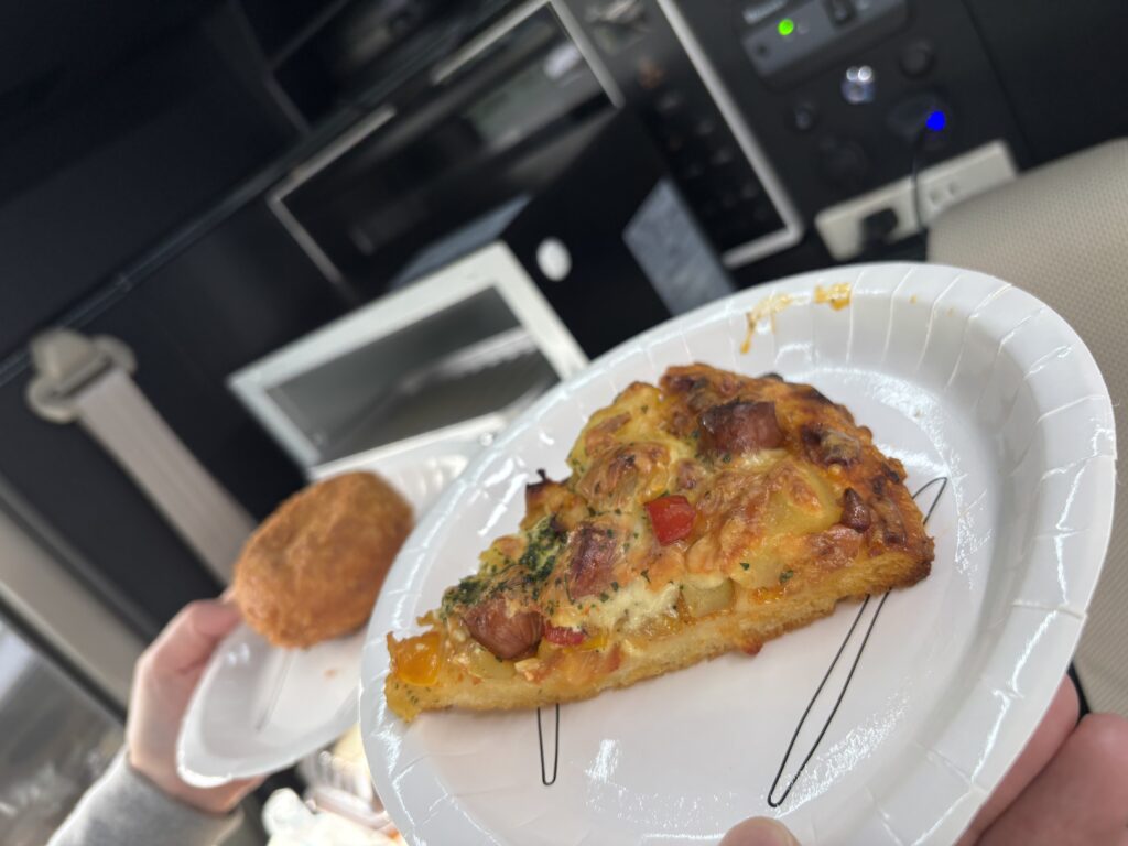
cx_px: 564
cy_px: 423
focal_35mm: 26
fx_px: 847
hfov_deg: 67.3
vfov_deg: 53.1
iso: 40
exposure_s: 1/104
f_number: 1.6
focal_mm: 5.96
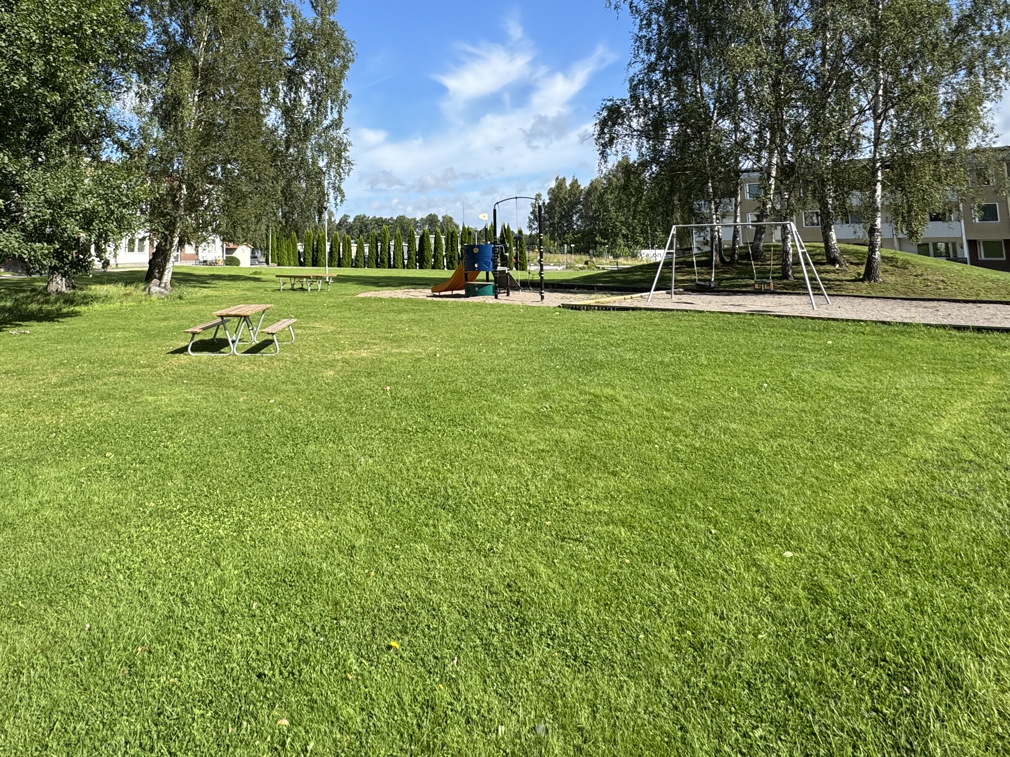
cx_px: 384
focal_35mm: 23
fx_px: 671
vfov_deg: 55.6
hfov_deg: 72.8
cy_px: 174
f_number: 2.2
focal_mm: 2.22
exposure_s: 1/1477
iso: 50
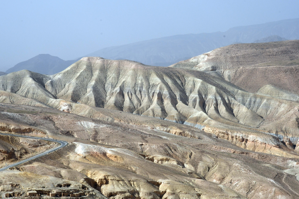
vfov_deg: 10.8
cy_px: 100
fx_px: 1055
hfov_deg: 16.1
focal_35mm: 127
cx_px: 150
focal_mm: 85
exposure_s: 1/400
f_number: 18
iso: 250
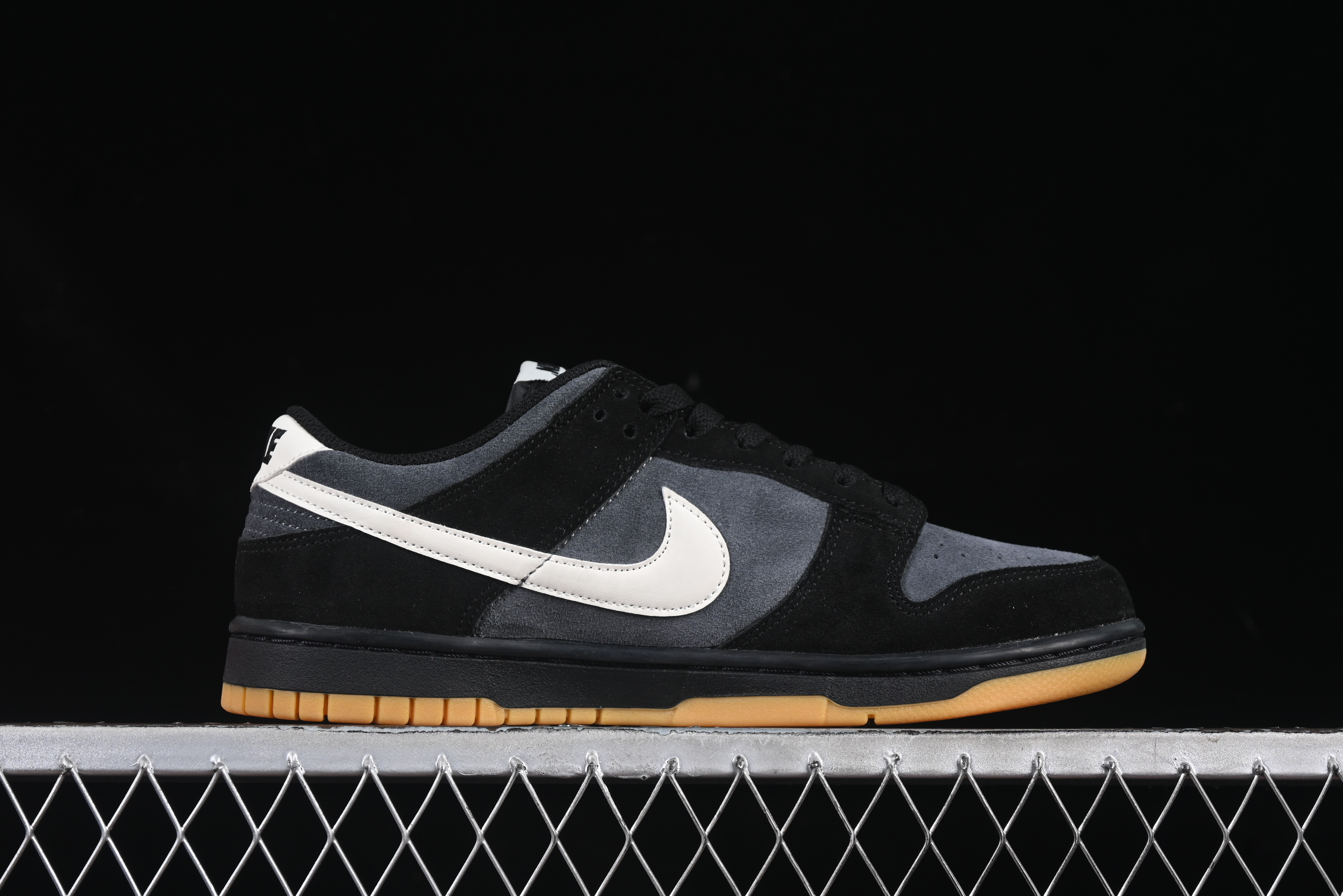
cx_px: 672
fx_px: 2798
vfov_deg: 18.2
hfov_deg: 27.0
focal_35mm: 75
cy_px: 448
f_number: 6.3
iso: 160
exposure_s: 1/50
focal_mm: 50
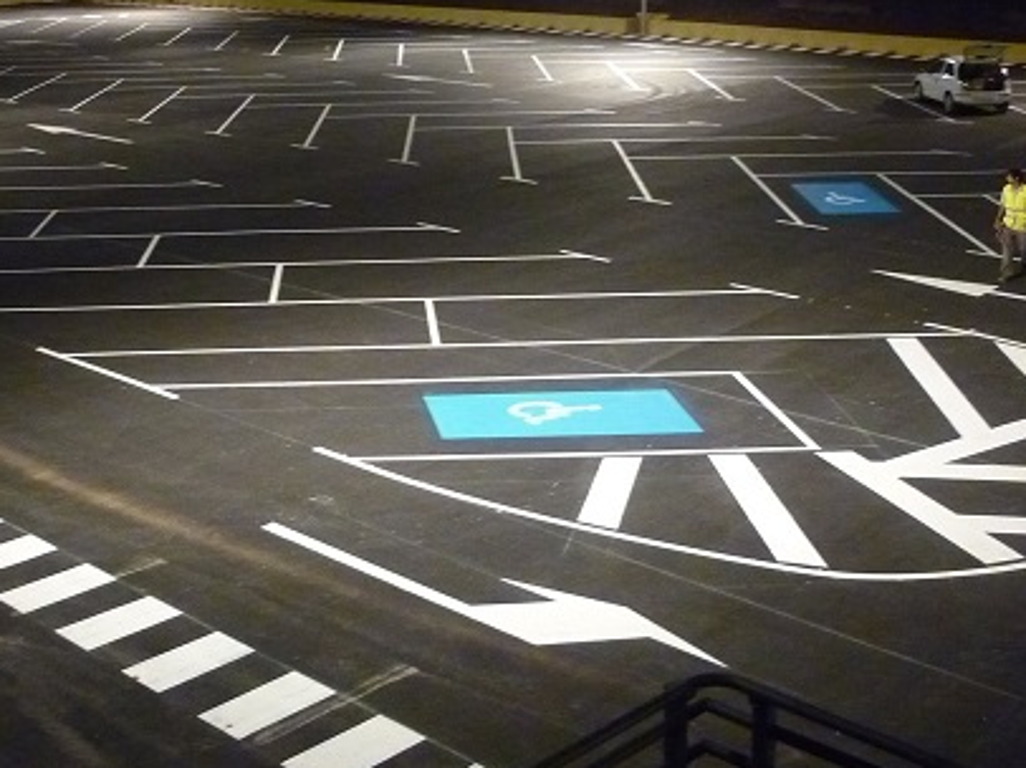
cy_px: 330
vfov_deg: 29.0
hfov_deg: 38.1
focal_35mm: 50
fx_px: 1481
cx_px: 411
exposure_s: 1/13
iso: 800
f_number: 2.8
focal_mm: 5.5
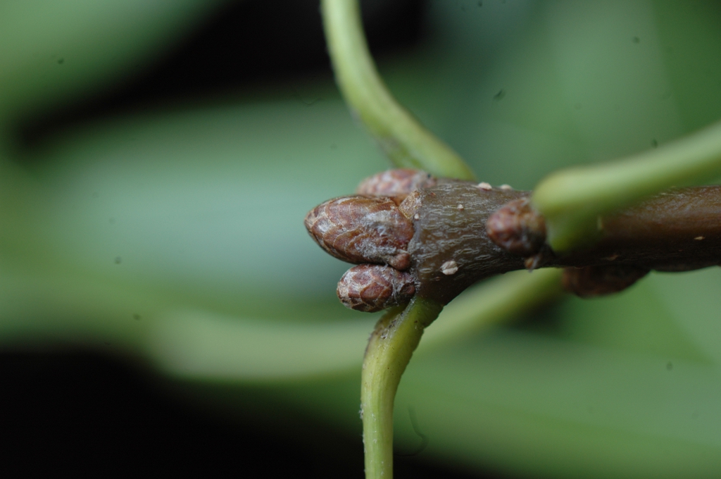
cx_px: 360
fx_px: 1200
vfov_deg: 22.6
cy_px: 240
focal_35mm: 60
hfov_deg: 33.4
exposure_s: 1/30
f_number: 9
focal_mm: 40
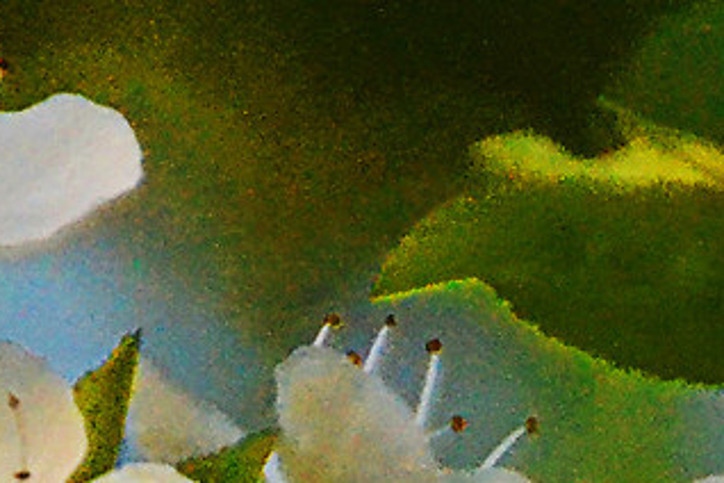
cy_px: 875
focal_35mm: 2262
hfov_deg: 0.9
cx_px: 715
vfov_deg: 0.6
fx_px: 45488
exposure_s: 1/500
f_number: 6.3
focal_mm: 200
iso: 2800
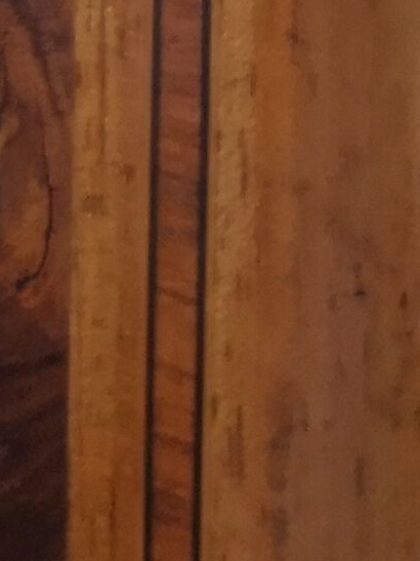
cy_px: -364
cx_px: -817
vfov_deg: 10.5
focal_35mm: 180
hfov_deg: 7.3
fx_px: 2913
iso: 500
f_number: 1.8
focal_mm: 5.58
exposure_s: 1/20
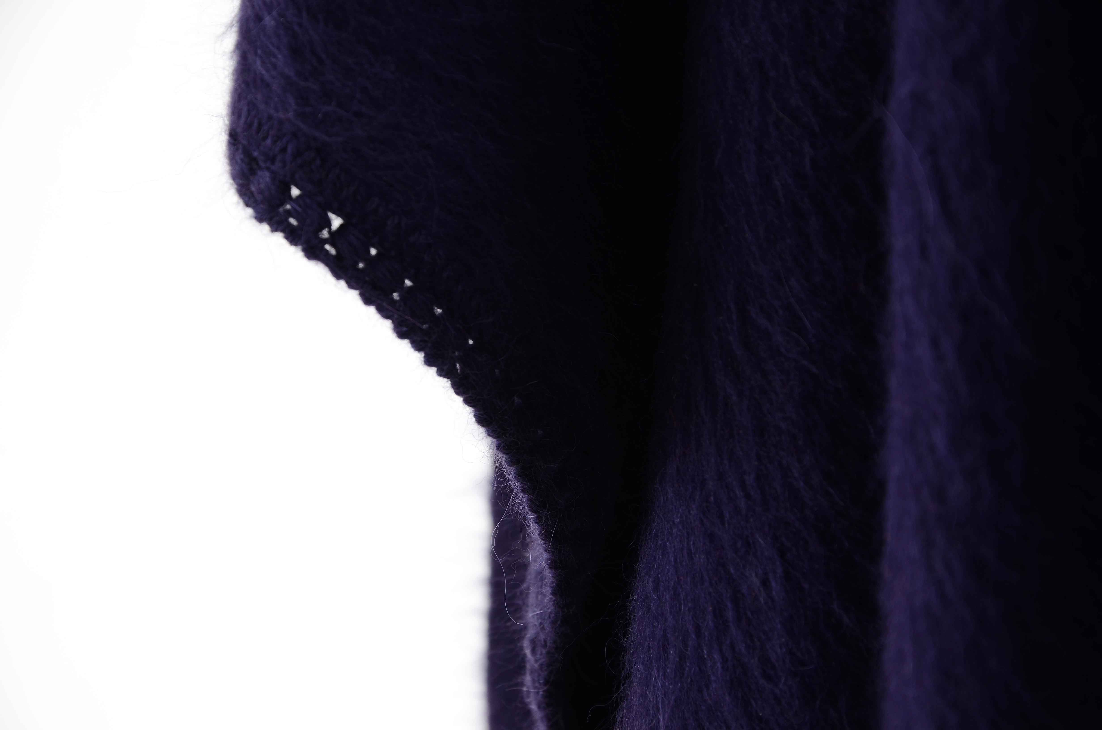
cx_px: 551
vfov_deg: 8.7
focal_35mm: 158
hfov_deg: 13.1
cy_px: 365
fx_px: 4811
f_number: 7.1
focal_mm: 105
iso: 160
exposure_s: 1/80
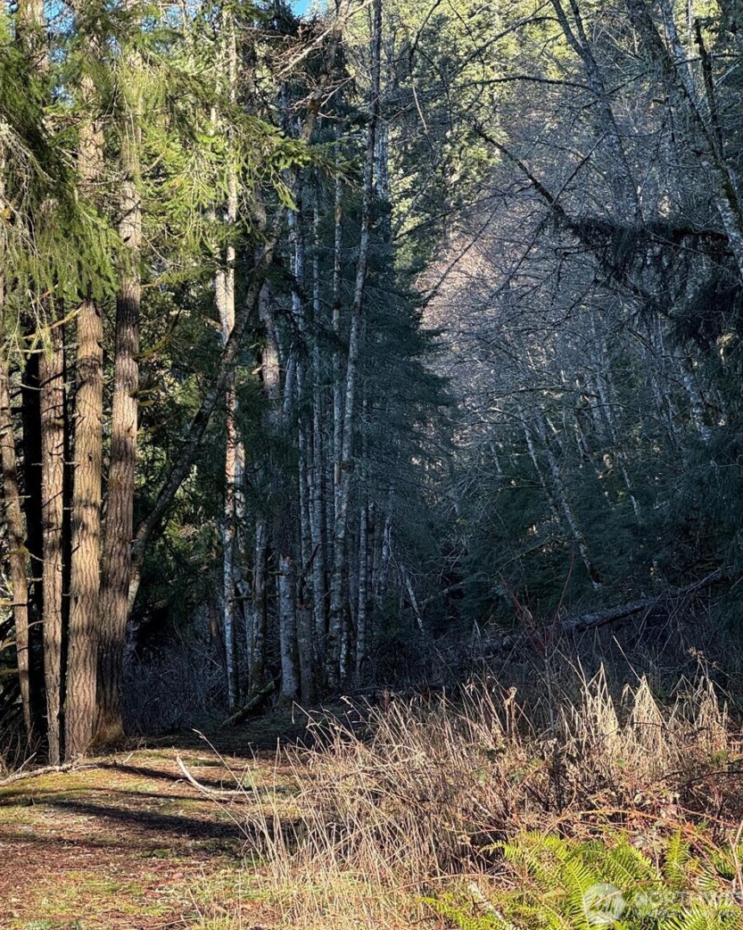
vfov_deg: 19.0
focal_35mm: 101
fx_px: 2777
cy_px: 467
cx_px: 160
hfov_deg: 15.2
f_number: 2.8
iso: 25
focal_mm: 9
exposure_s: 1/110
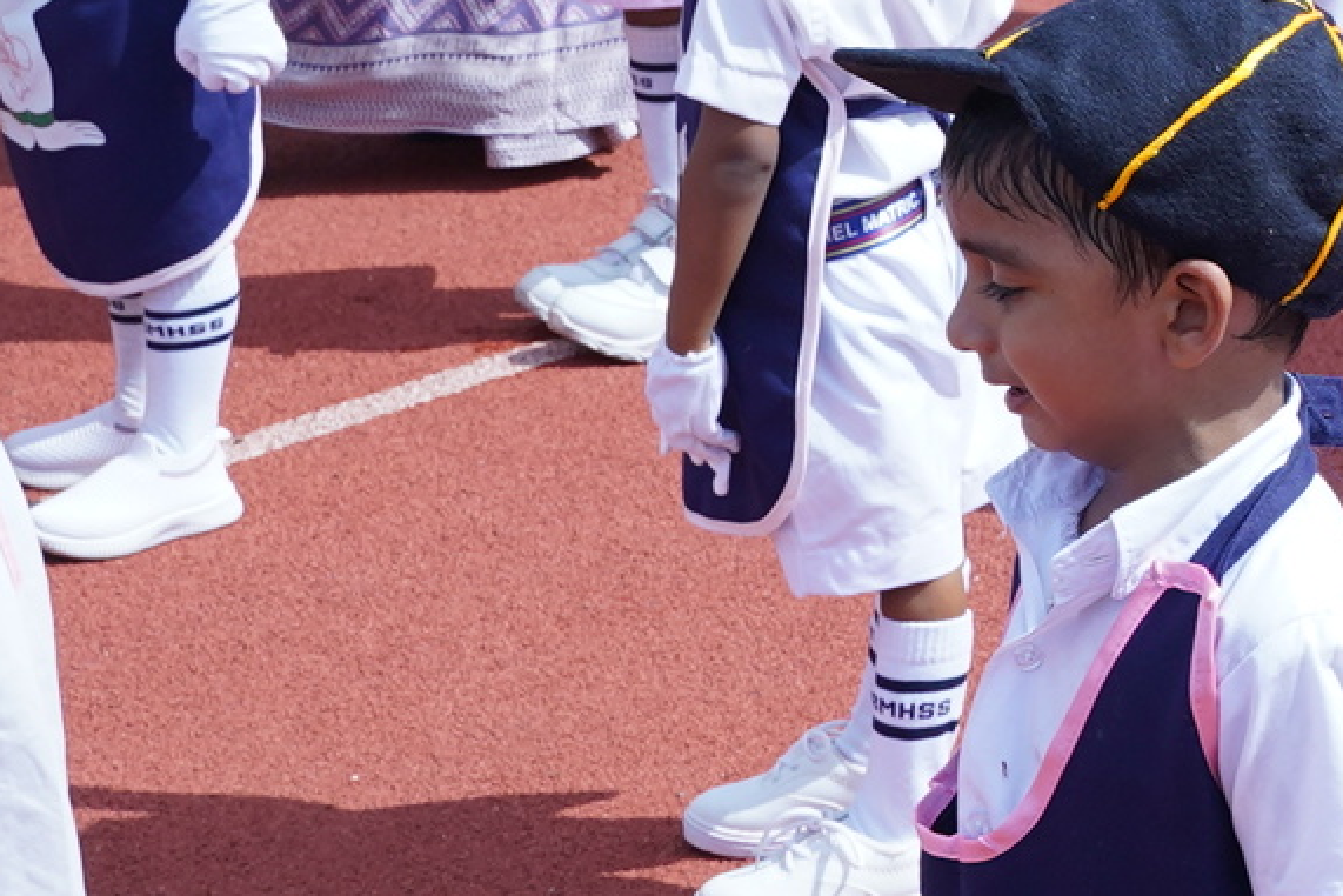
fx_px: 5485
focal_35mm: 147
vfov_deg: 9.1
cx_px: 2510
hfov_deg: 12.6
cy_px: -381
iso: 200
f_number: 8
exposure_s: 1/400
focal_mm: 28
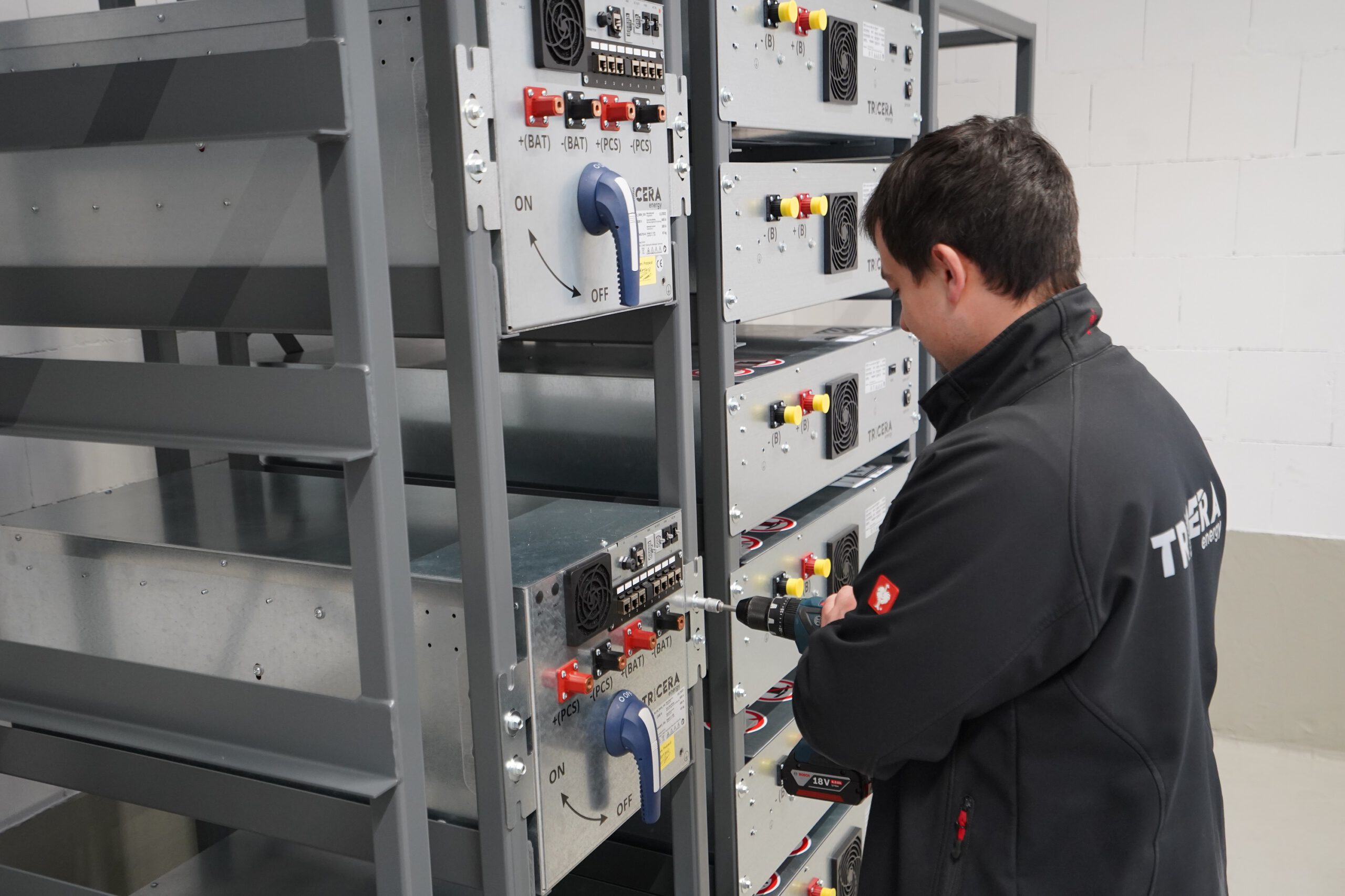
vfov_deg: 37.9
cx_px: 672
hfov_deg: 54.4
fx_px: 1308
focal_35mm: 35
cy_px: 448
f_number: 4
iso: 2500
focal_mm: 35
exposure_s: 1/160
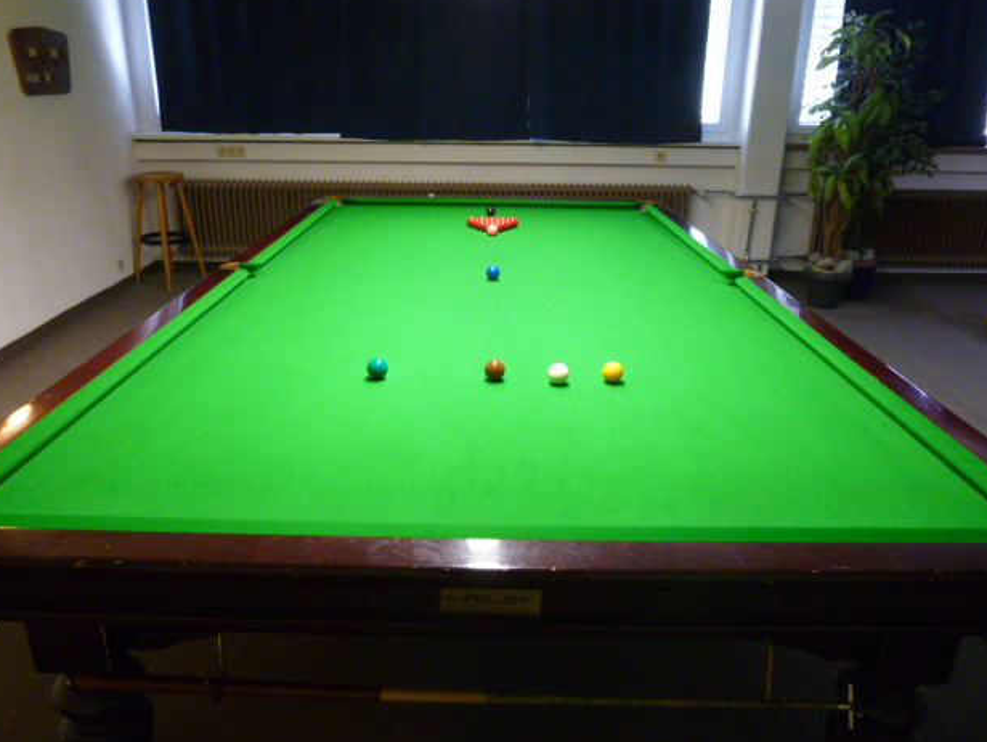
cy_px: 376
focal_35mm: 26
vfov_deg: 53.1
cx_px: 491
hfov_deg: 67.3
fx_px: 742
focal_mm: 4.5
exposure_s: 1/25
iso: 400
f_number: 3.1
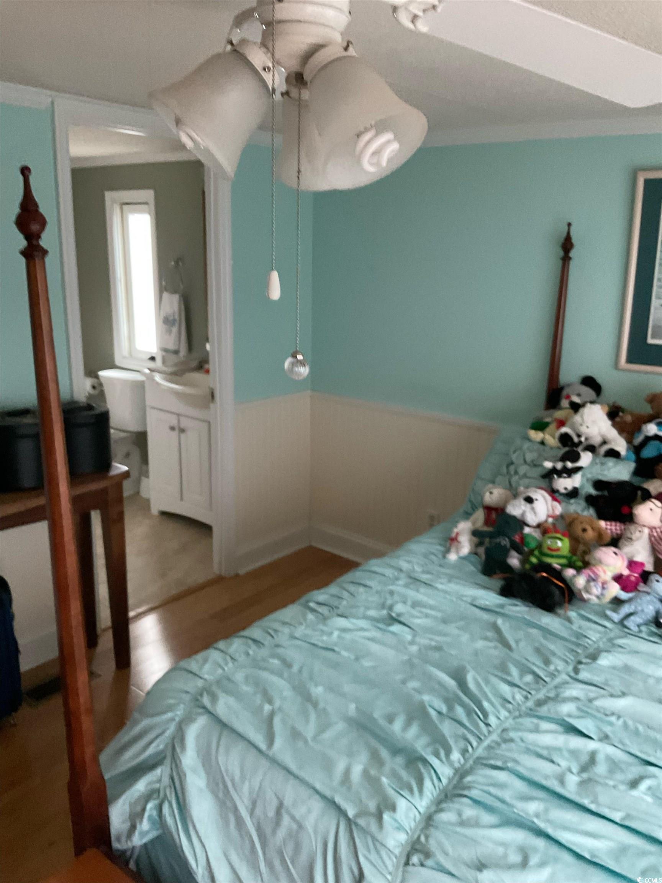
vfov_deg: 61.7
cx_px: 331
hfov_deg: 48.2
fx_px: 739
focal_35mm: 29
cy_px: 442
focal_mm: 3
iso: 320
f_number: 1.8
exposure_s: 1/60
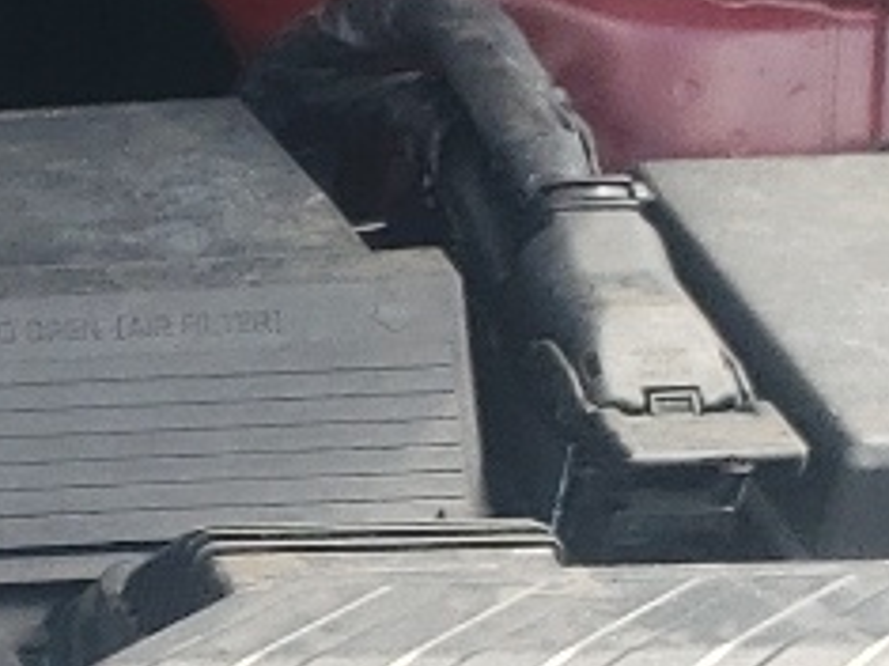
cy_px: 969
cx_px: -1252
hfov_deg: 9.8
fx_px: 4543
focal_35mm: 177
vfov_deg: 8.2
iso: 50
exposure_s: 1/333
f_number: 1.5
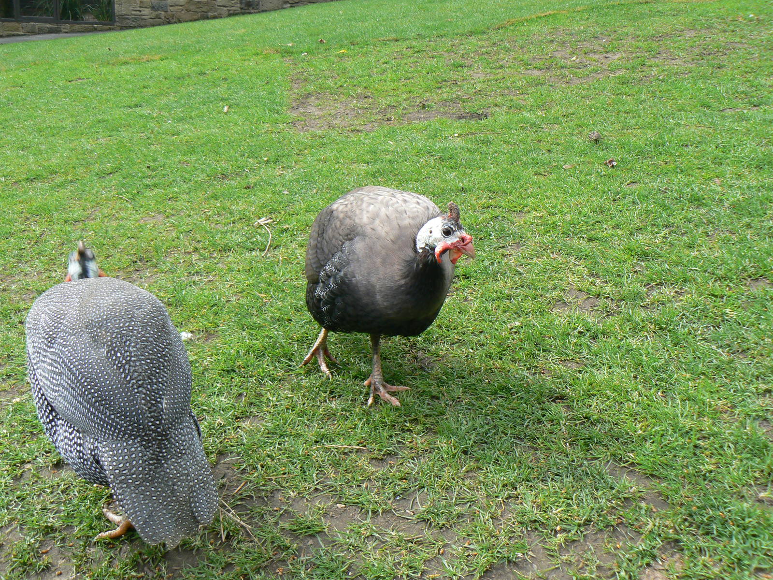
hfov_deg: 51.4
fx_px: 804
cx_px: 386
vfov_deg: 39.7
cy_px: 290
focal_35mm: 36
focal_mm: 6
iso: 80
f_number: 5.6
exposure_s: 1/160
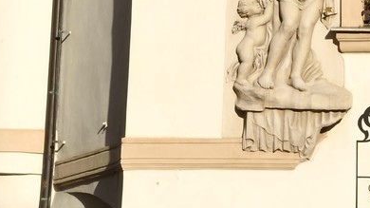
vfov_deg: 4.6
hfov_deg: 8.6
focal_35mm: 249
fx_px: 2442
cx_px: 356
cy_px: -489
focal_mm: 58
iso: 200
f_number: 16
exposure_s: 1/200
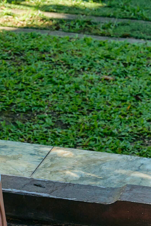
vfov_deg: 8.5
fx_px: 1402
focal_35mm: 223
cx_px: -61
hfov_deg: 6.1
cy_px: -300
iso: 100
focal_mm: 44
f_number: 8
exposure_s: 1/160
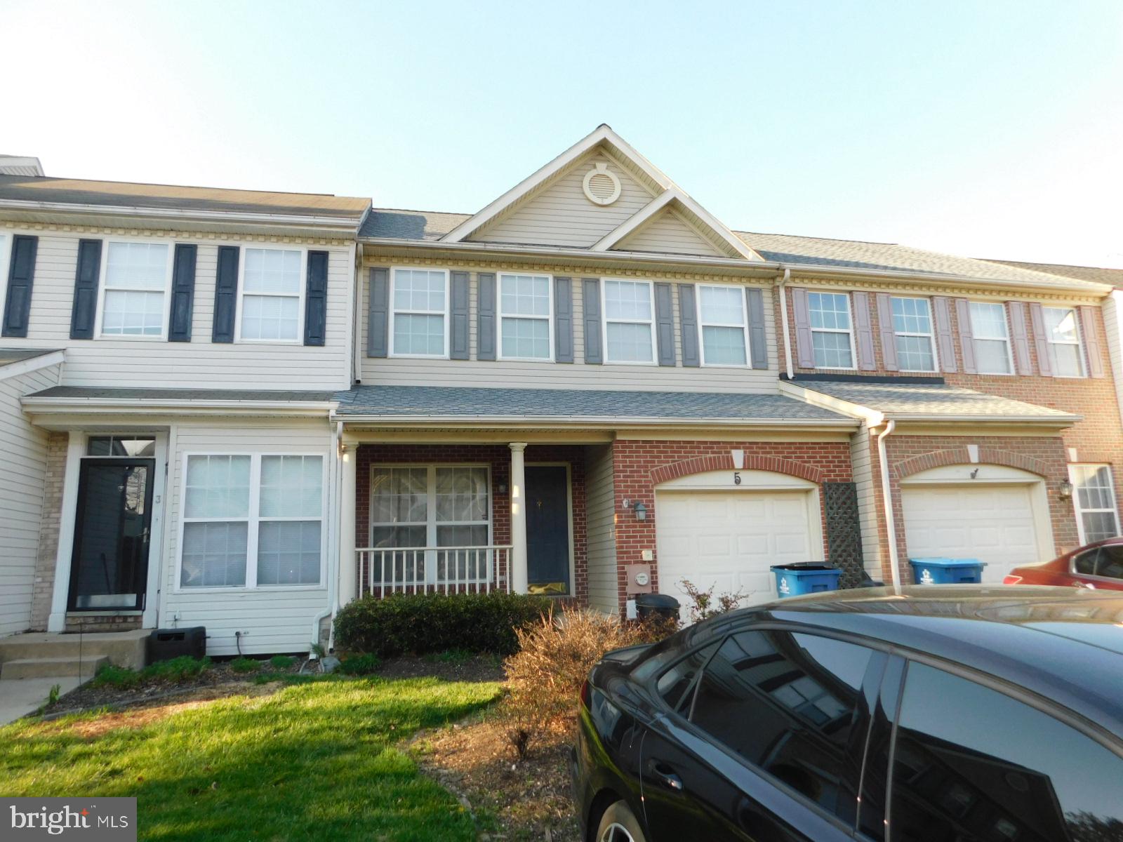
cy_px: 421
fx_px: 779
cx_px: 562
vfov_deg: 56.8
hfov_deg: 71.6
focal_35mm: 24
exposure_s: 1/250
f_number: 3
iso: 125
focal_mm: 4.1
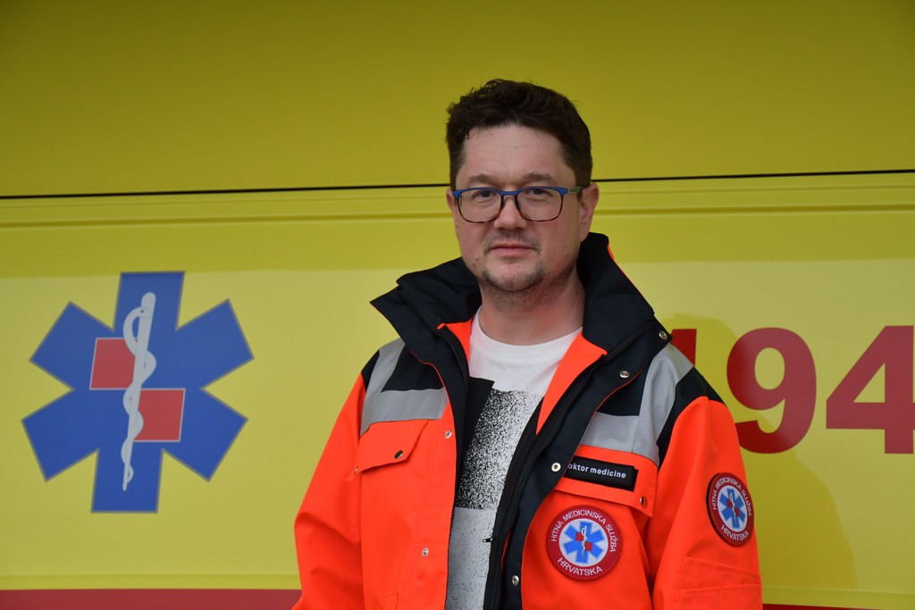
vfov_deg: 16.3
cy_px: 305
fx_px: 2135
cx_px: 458
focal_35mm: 84
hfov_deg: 24.2
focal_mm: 56
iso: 800
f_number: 4.8
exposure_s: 1/320
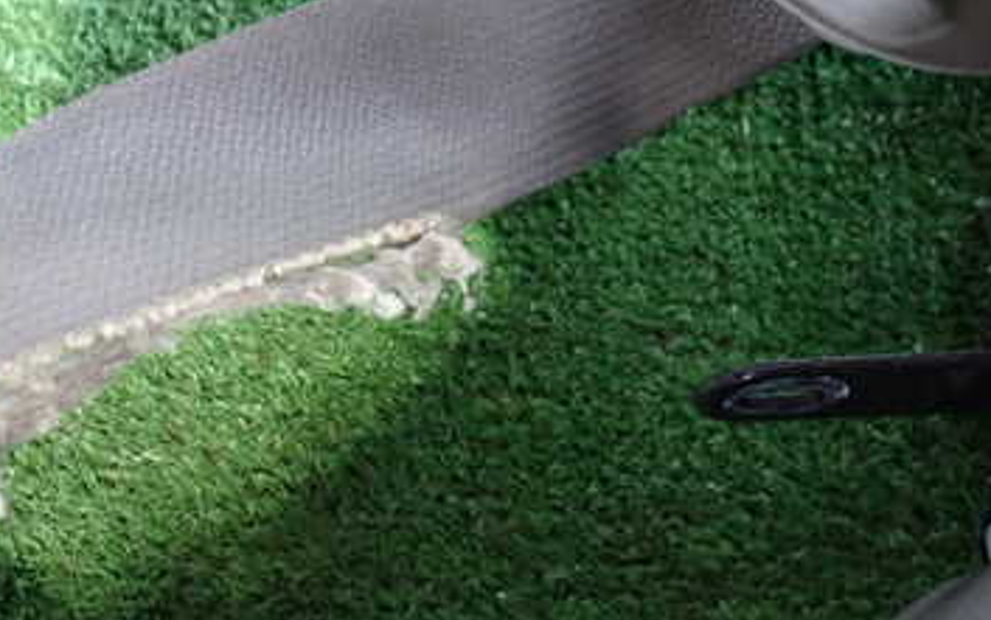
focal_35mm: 45
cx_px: 182
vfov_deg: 28.5
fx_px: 1216
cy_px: 379
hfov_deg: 42.2
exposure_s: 1/30
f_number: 2
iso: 800
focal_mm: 4.5
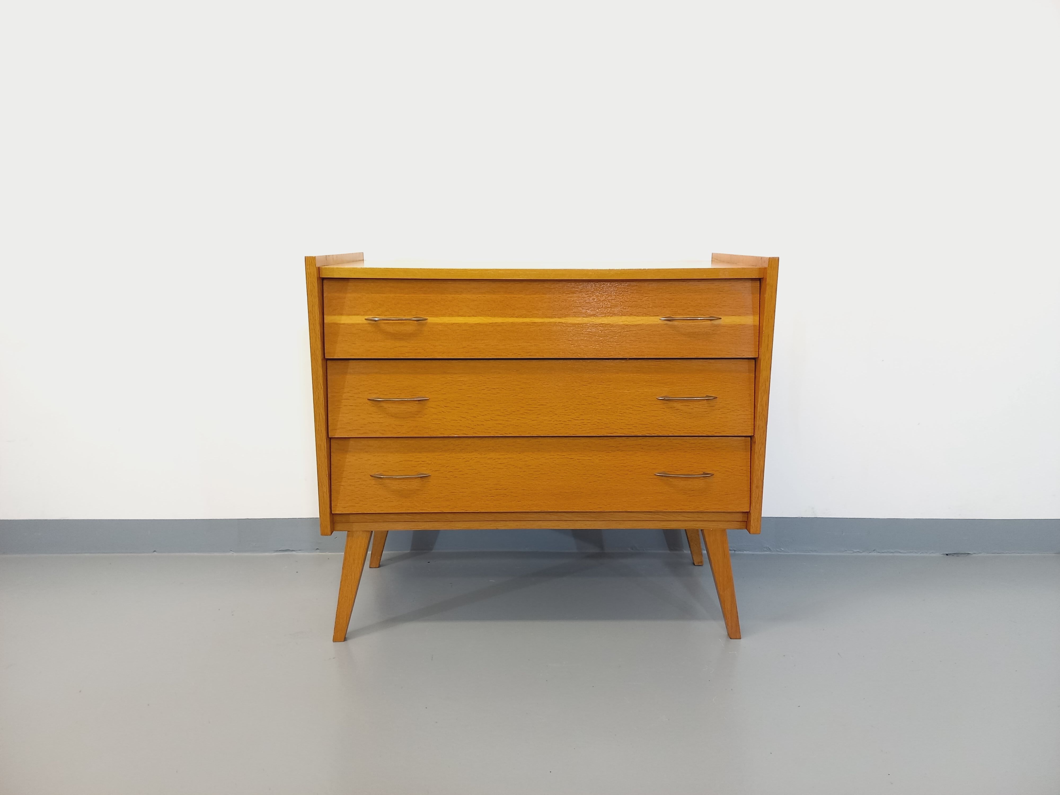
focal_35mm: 25
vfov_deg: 54.9
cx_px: 530
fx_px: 766
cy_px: 398
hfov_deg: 69.4
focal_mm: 4.65
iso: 250
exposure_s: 1/49
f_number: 1.8
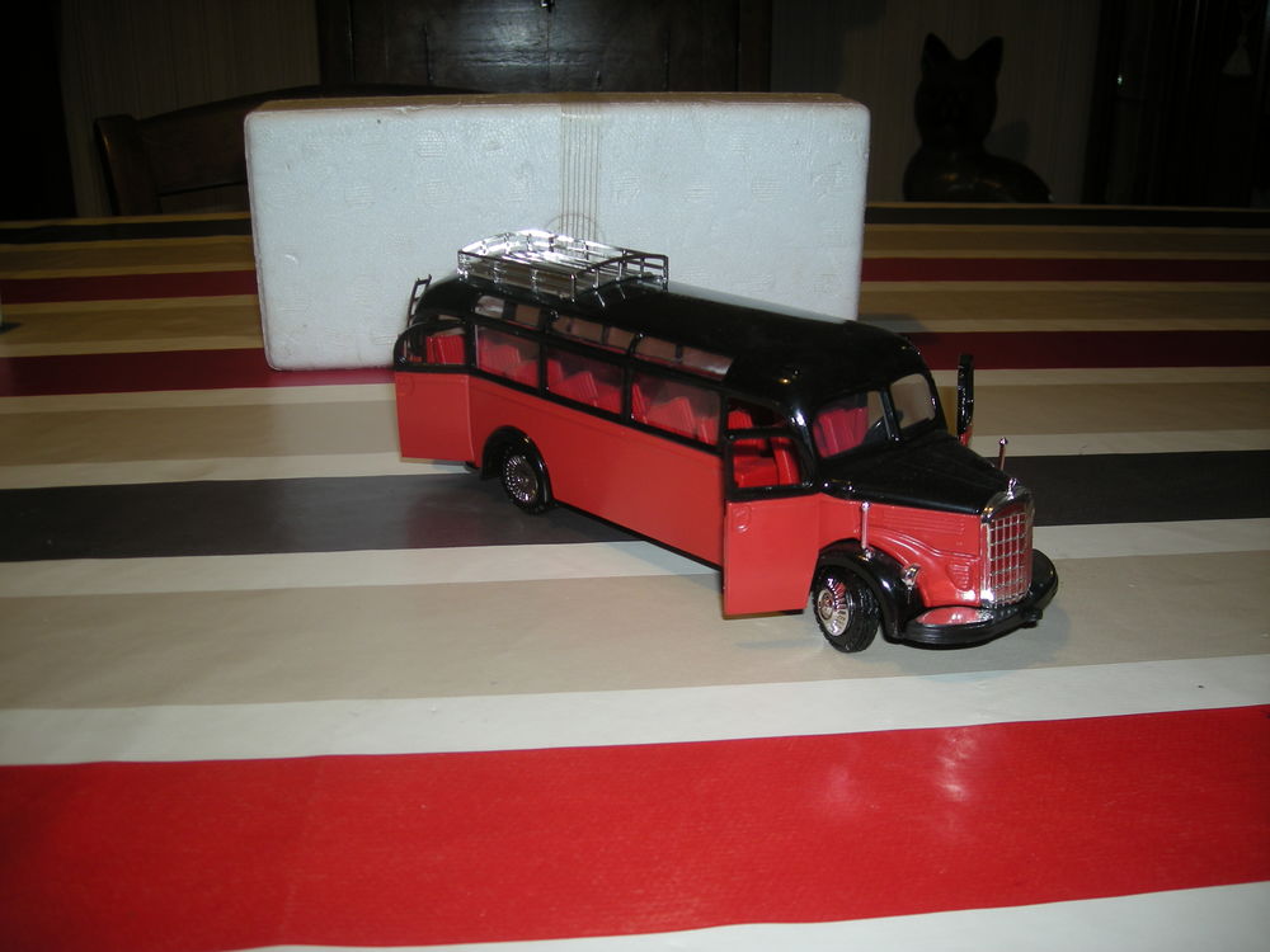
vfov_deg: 40.7
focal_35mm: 35
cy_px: 476
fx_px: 1284
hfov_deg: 52.6
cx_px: 635
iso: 50
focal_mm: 5.7
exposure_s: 1/30
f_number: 2.8
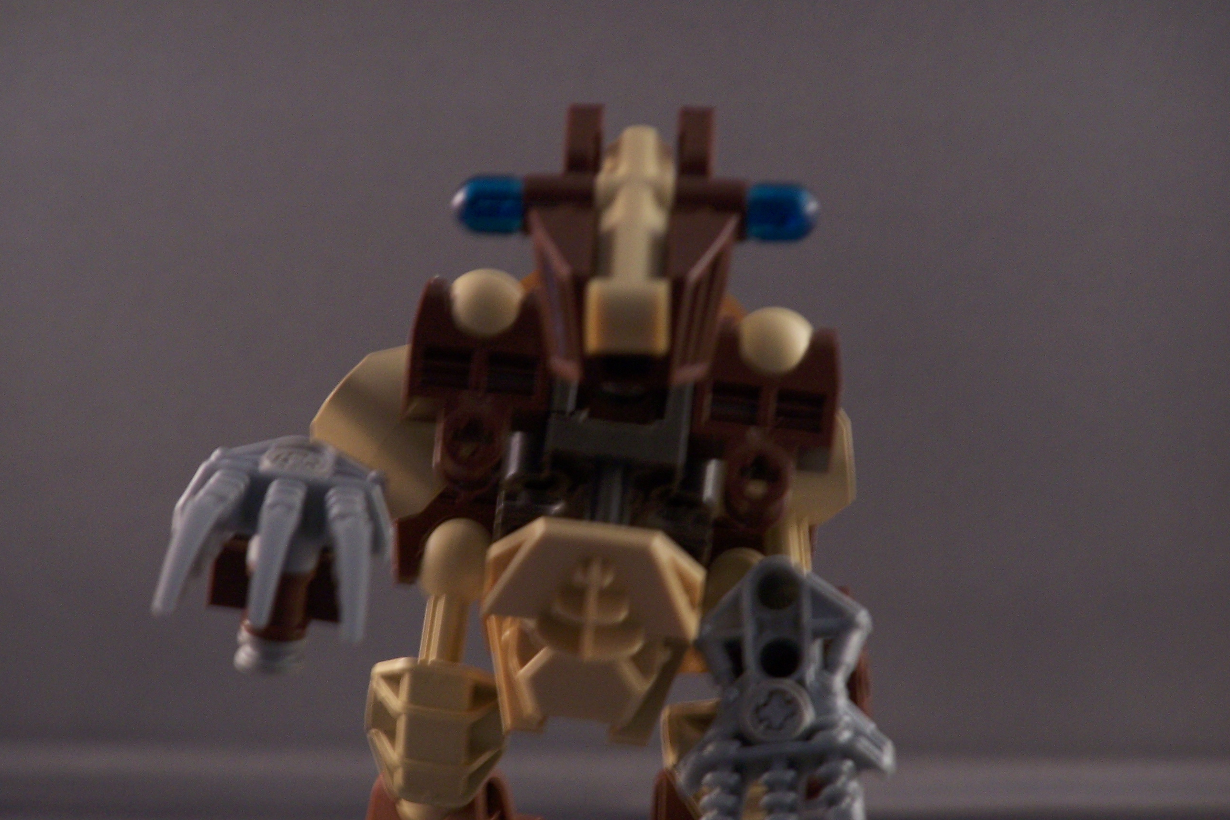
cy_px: 461
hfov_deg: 8.3
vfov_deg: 5.5
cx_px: 614
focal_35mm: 248
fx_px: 8473
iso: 140
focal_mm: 39.5
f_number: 3.3
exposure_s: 1/8
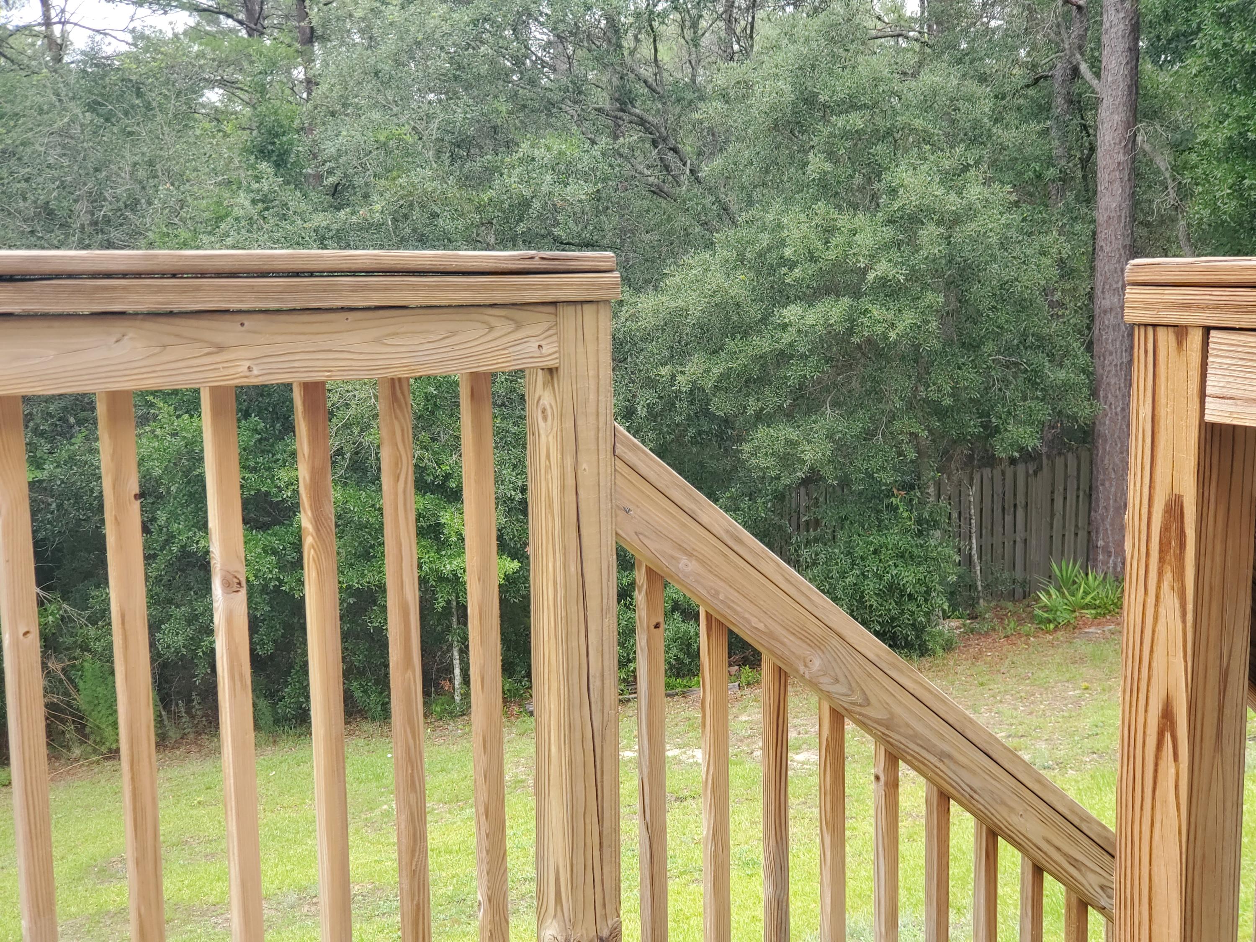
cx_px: 628
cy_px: 471
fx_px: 1887
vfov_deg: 28.0
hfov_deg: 36.8
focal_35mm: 52
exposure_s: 1/119
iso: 50
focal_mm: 6
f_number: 2.4
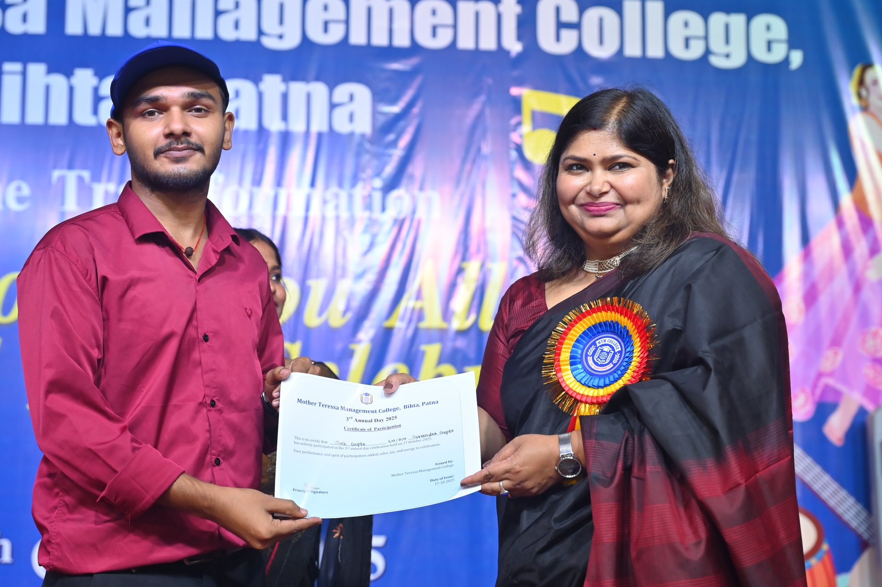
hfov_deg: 35.1
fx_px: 1395
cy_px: 294
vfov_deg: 23.7
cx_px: 441
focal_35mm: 57
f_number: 4.5
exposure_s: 1/200
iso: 1250
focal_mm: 57
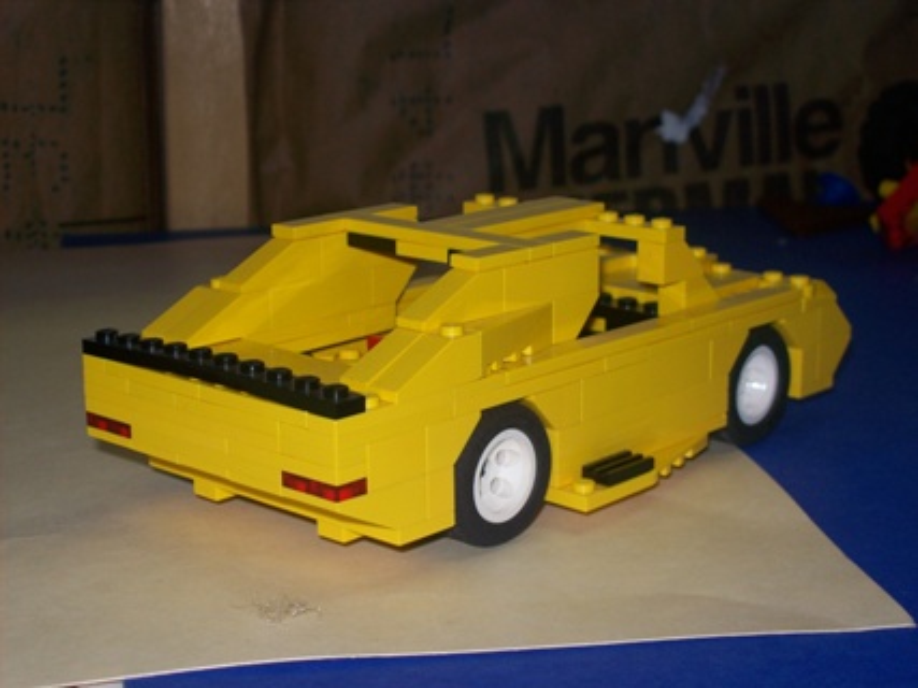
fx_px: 1856
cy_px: 344
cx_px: 459
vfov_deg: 21.0
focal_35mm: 70
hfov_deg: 27.8
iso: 80
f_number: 3.8
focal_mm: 11.6
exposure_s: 1/97.2
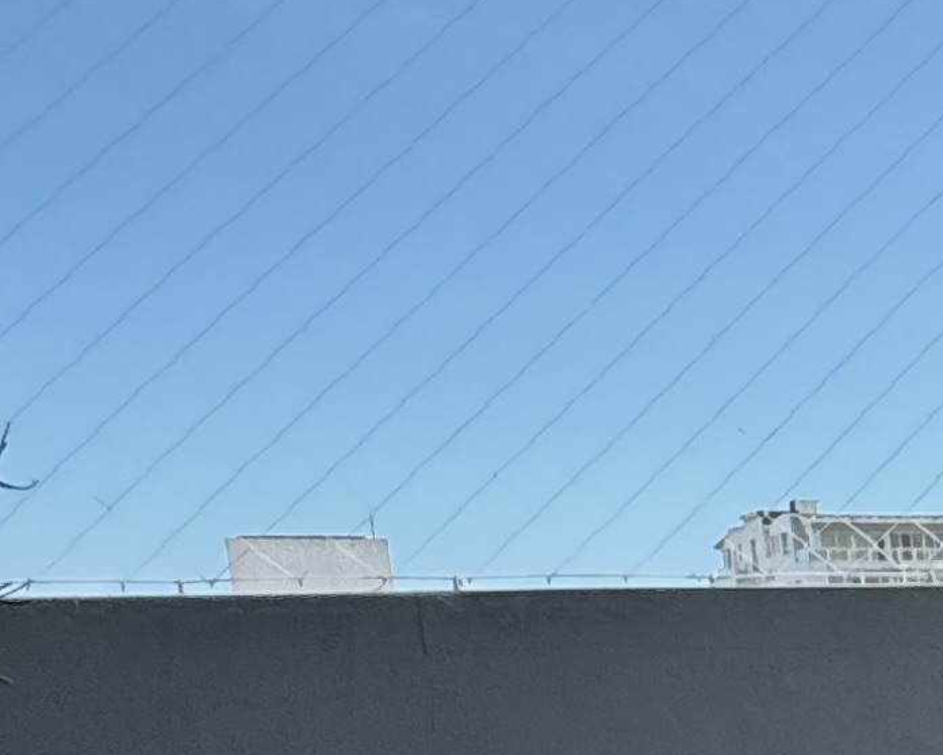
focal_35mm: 79
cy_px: 1043
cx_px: 1786
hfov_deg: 18.1
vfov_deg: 17.9
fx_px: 2205
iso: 40
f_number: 2.2
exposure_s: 1/1160
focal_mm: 2.22
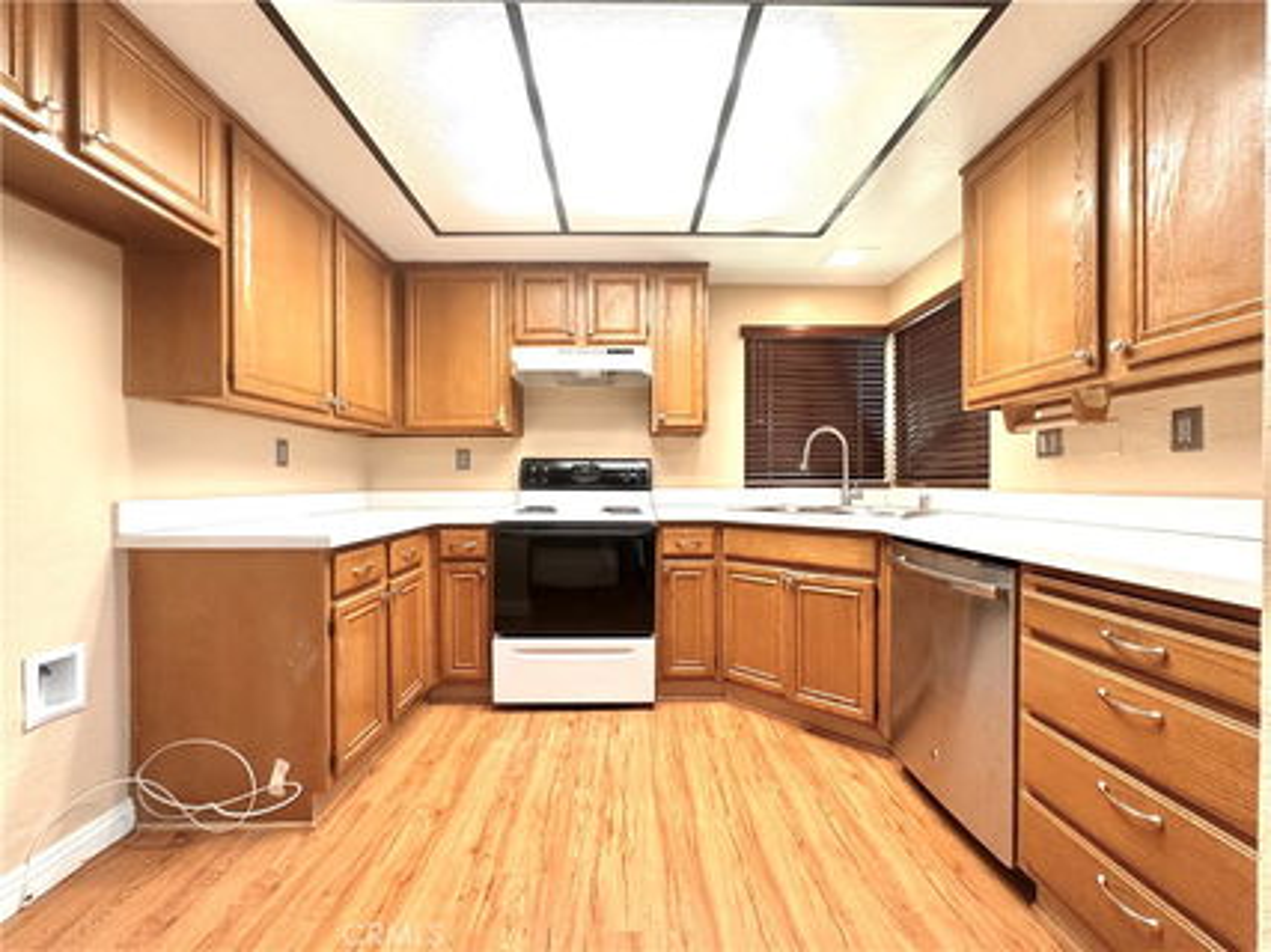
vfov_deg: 85.6
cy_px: 476
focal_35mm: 14
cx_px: 636
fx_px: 514
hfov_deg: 102.1
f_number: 2.2
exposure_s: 1/60
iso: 200
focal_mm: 2.22
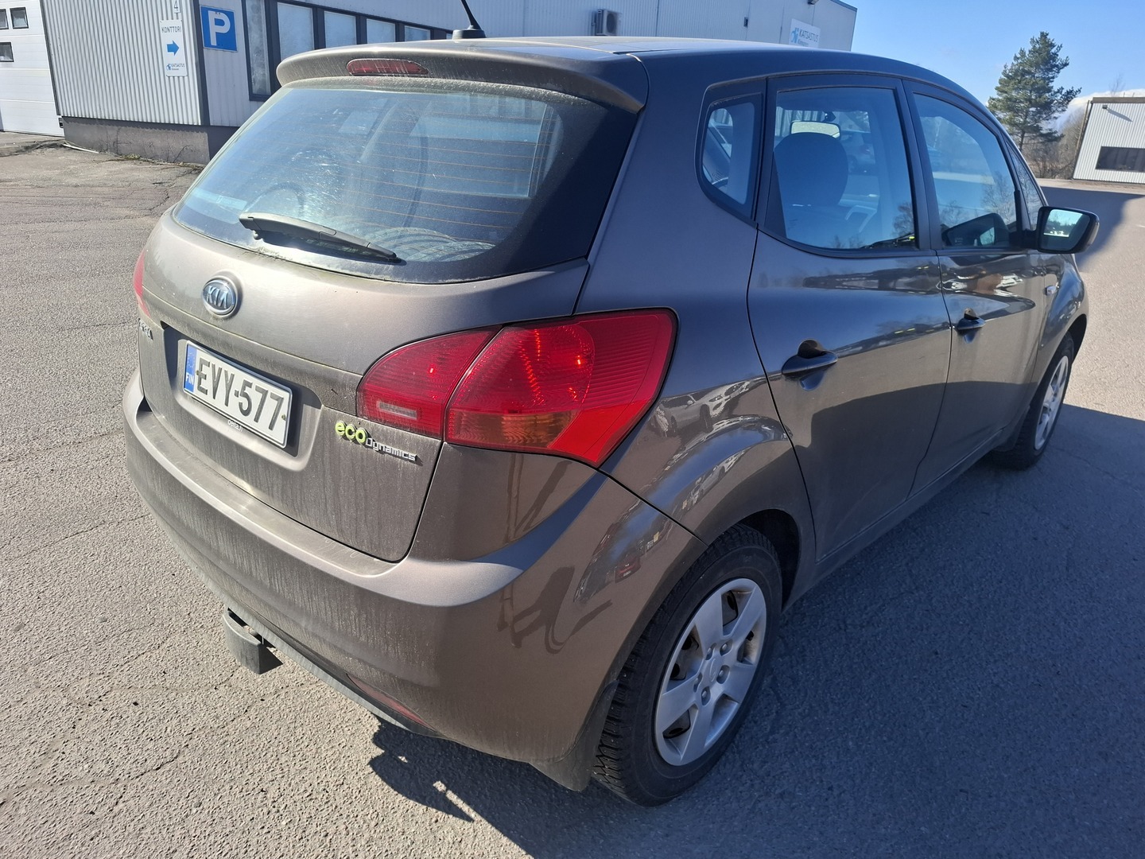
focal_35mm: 23
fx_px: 761
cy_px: 430
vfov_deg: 58.9
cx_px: 572
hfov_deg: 73.9
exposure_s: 1/1147
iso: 50
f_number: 1.8
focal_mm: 5.54
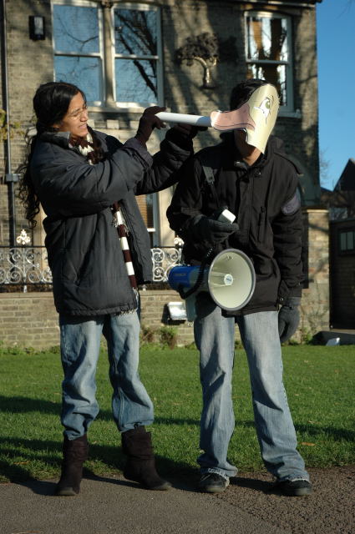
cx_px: 178
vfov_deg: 30.5
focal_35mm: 66
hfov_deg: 20.6
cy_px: 267
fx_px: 979
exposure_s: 1/1000
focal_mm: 44
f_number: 4.5
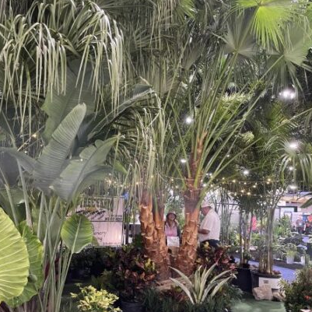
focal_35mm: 33
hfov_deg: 49.7
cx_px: 166
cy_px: 184
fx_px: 337
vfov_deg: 49.5
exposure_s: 1/42
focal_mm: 4.2
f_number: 1.6
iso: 500
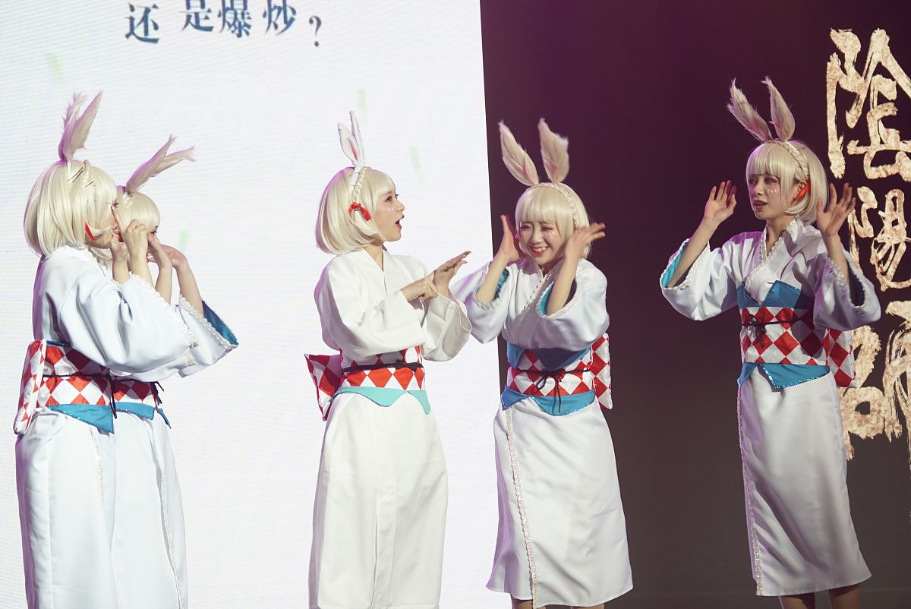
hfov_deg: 16.1
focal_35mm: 128
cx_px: 456
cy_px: 304
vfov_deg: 10.8
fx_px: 3229
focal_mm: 85
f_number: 5.6
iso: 500
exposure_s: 1/100
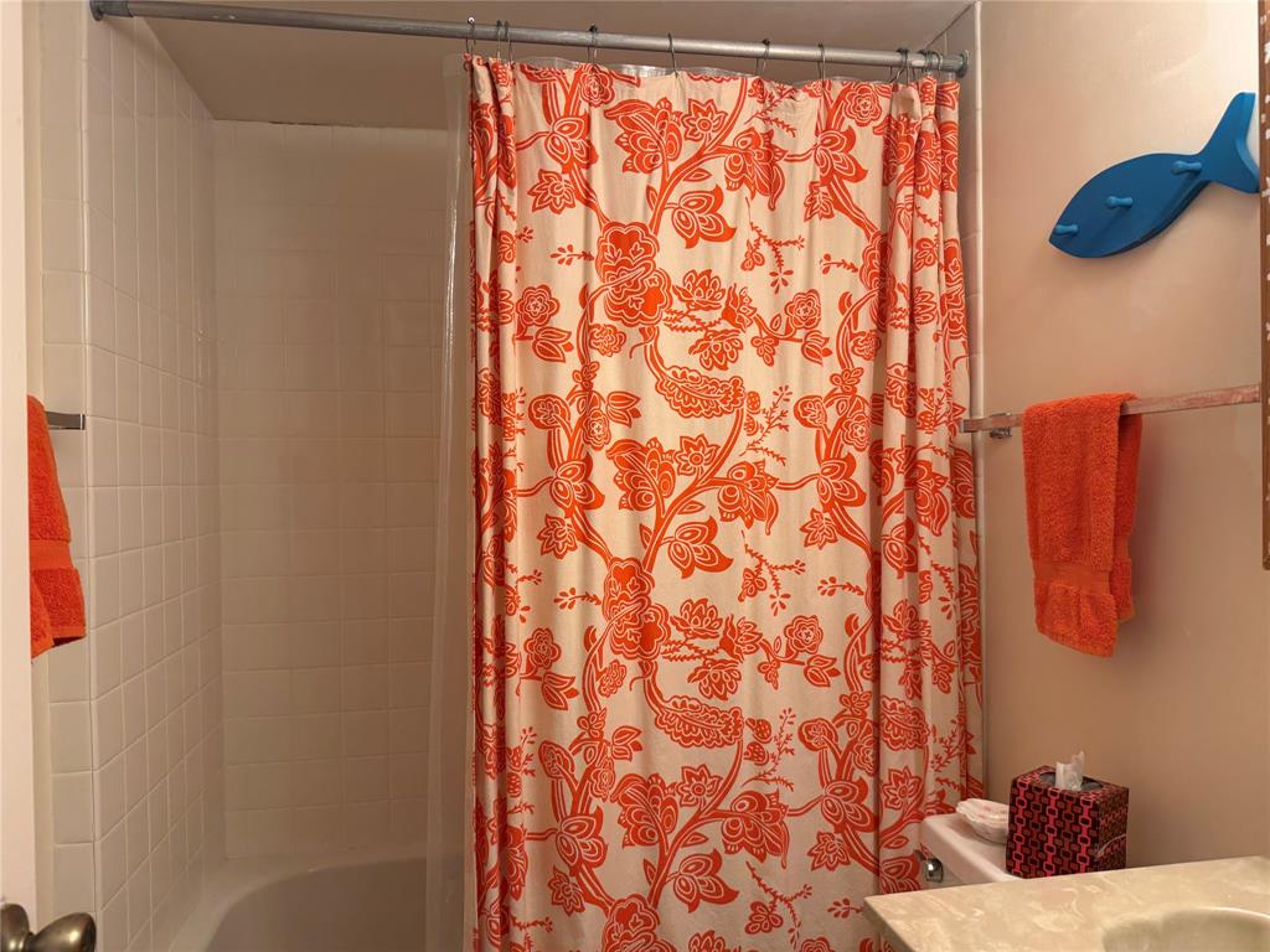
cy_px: 476
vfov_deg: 56.8
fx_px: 881
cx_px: 635
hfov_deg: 71.6
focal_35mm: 24
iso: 160
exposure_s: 1/120
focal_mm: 6.76
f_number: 1.78
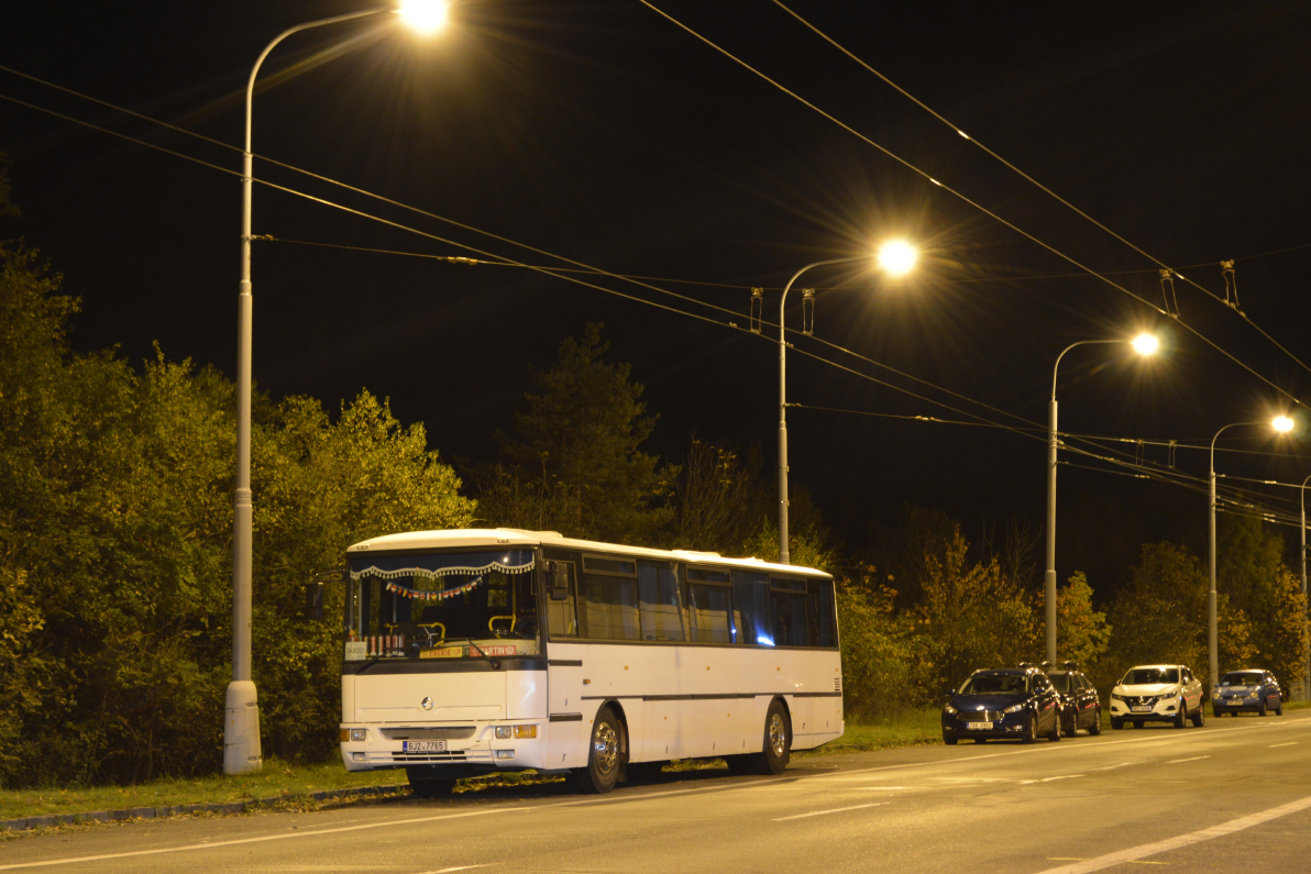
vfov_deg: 18.5
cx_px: 649
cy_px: 400
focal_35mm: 74
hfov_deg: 27.5
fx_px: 2678
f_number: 5.6
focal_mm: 45
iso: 400
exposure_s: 1
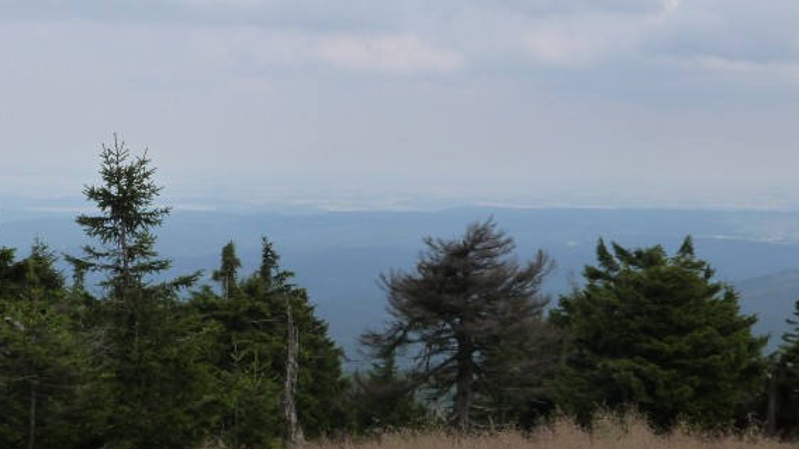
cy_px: 170
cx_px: 318
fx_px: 1885
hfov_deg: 23.9
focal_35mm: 89
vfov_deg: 13.6
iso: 160
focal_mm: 10.5
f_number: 5.6
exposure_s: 1/400
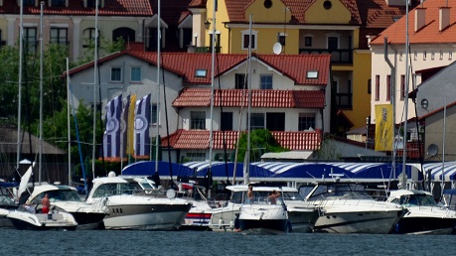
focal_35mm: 1024
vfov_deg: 1.2
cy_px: -21
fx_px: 12379
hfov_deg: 2.1
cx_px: 273
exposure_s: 1/8000
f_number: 5.6
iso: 500
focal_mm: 300
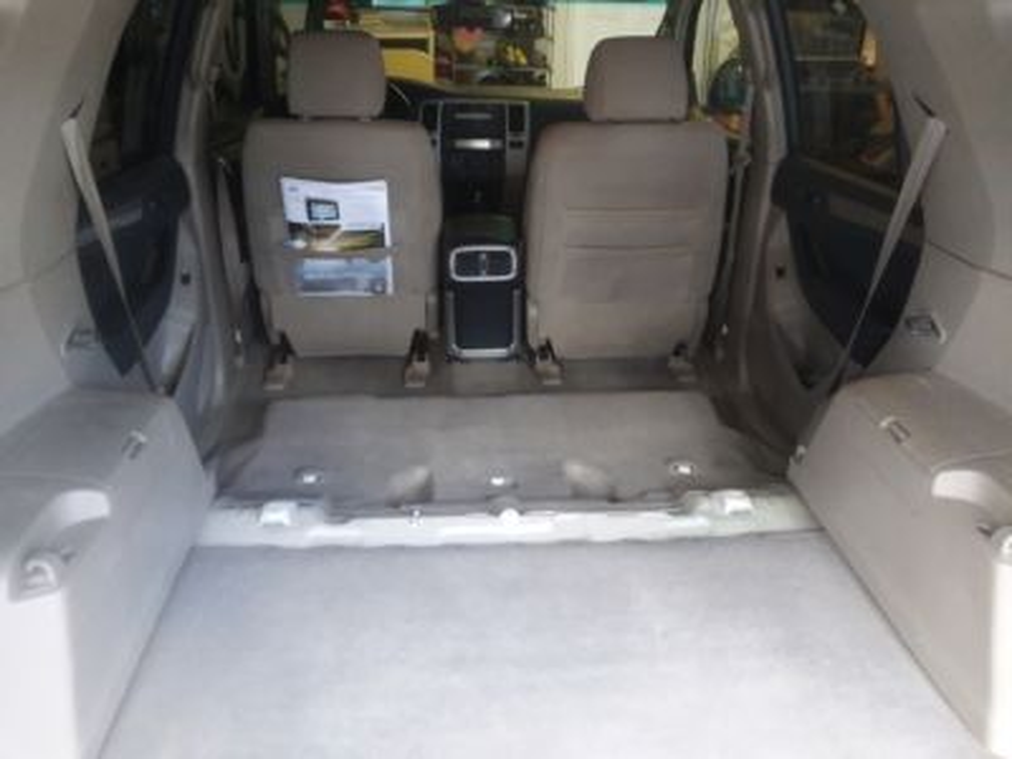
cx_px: 506
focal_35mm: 29
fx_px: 848
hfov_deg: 61.7
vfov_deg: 48.2
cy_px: 380
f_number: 1.9
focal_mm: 2.47
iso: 160
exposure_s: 1/30
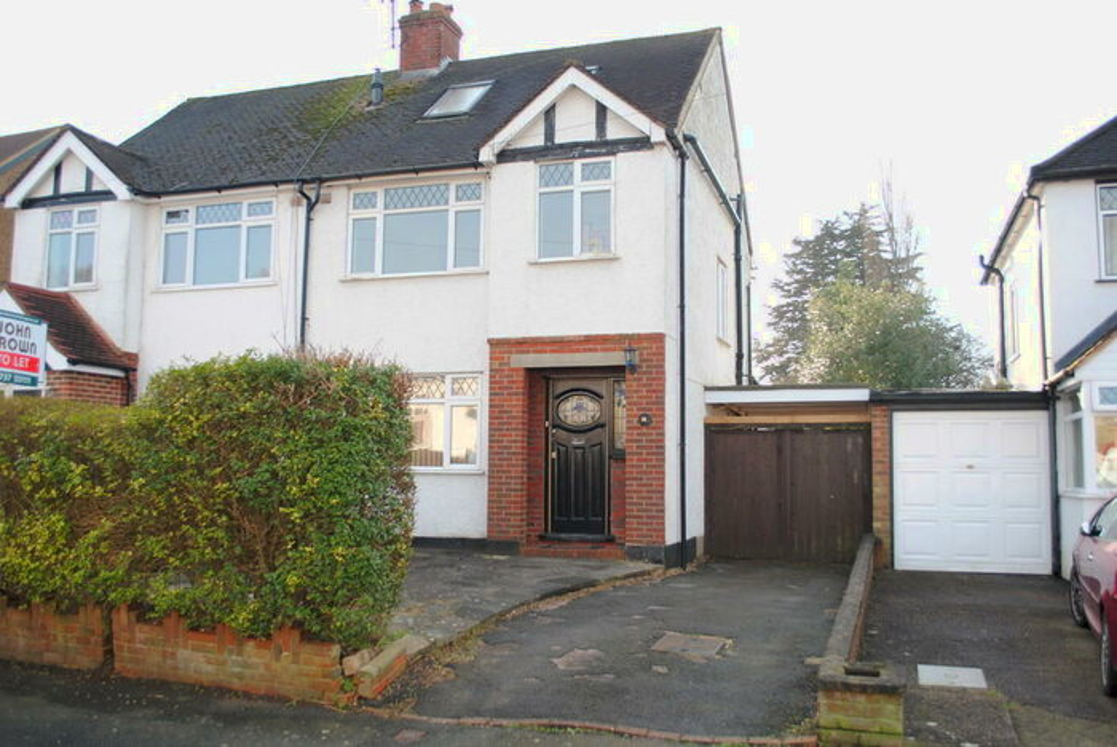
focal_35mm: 33
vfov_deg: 40.0
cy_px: 374
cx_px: 558
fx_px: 1025
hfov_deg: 57.2
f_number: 3.8
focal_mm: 22
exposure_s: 1/125
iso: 100
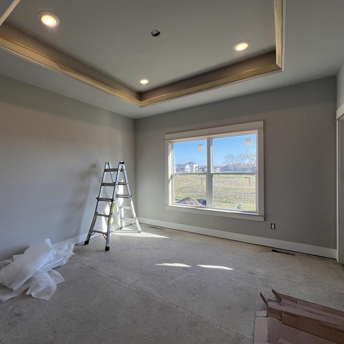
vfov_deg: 87.4
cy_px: 174
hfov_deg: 86.5
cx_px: 140
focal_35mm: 16
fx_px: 180
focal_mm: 1.57
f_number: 1.8
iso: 32
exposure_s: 1/246
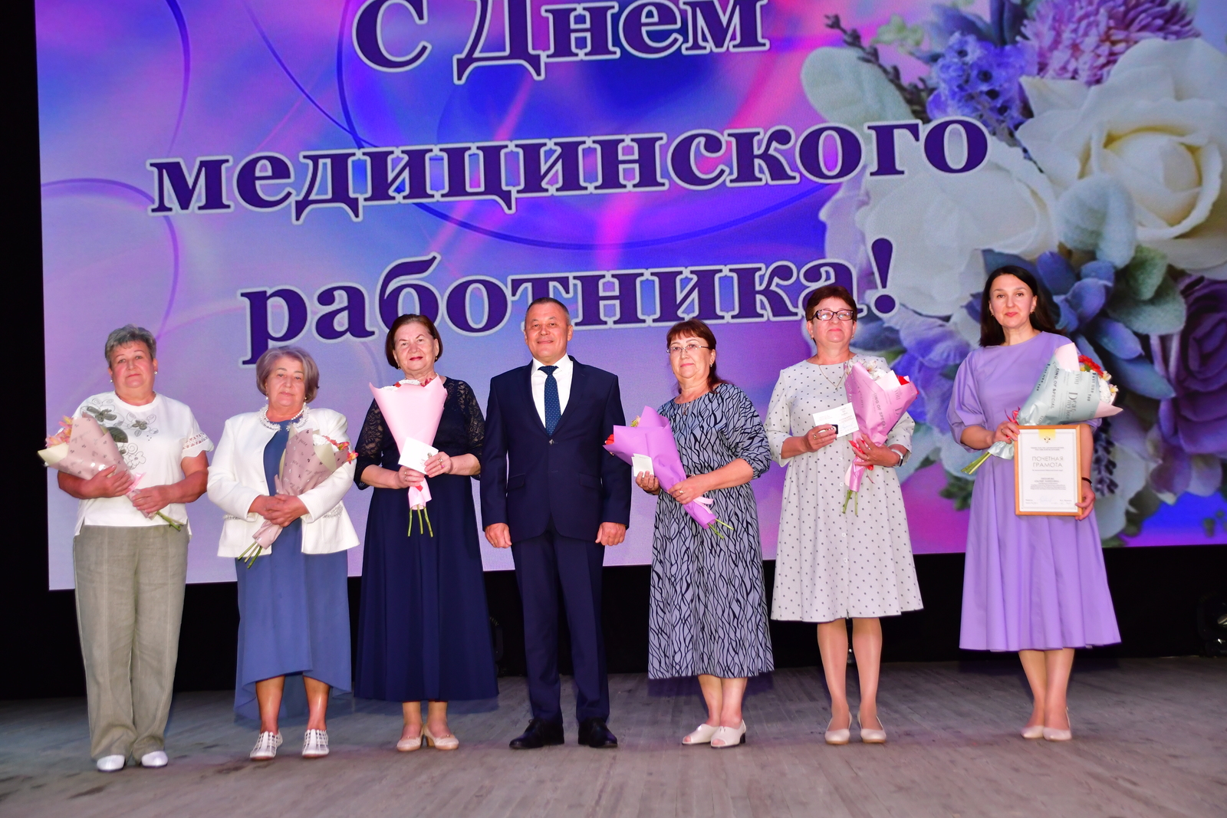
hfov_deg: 38.9
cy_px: 409
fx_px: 1738
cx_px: 614
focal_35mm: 51
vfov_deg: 26.5
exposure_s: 1/250
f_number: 4.5
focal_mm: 34
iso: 500
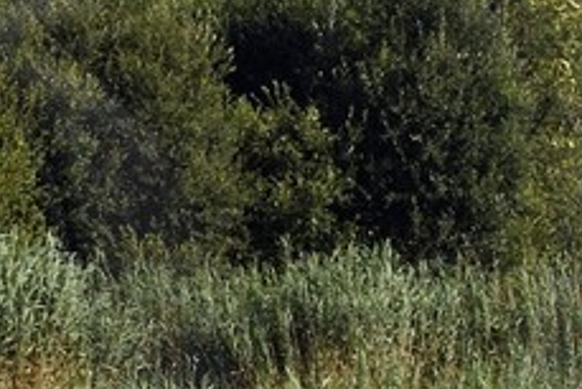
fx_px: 22566
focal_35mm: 1395
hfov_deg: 1.5
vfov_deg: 1.0
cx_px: -374
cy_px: 64
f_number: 16
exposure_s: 1/200
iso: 400
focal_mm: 200
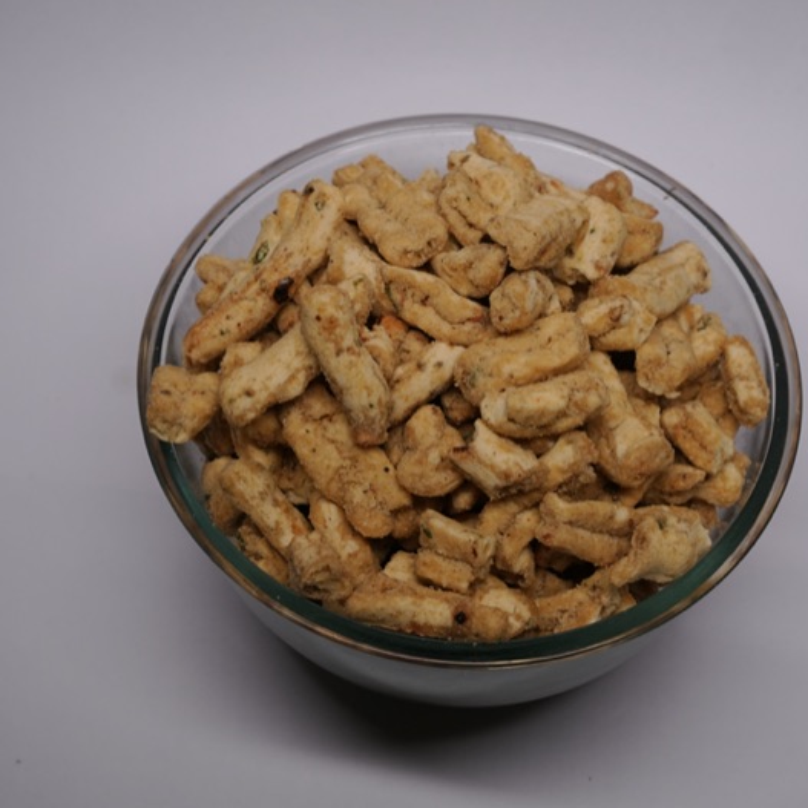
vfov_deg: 24.3
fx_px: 1875
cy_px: 407
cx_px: 442
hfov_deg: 24.3
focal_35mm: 71
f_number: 9
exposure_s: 1/200
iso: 640
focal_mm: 55
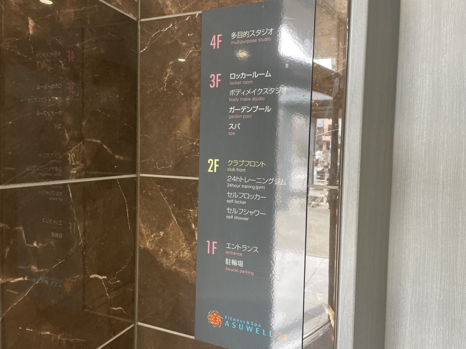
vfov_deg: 53.1
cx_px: 233
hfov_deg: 67.3
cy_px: 174
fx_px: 350
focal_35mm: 26
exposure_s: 1/50
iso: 160
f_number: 1.6
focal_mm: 4.2
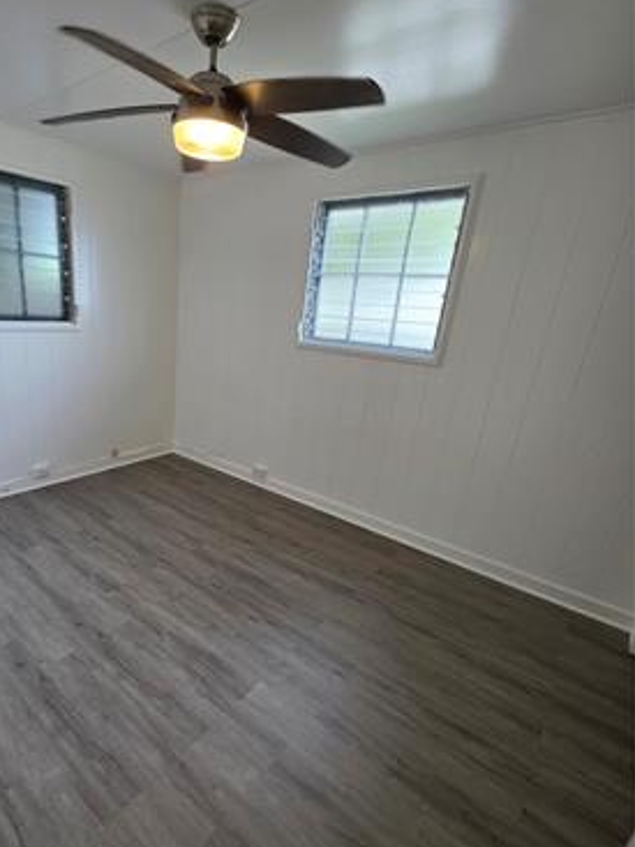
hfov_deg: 72.9
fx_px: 416
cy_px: 457
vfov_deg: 90.9
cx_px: 222
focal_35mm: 17
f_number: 1.9
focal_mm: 2.2
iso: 250
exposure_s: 1/120
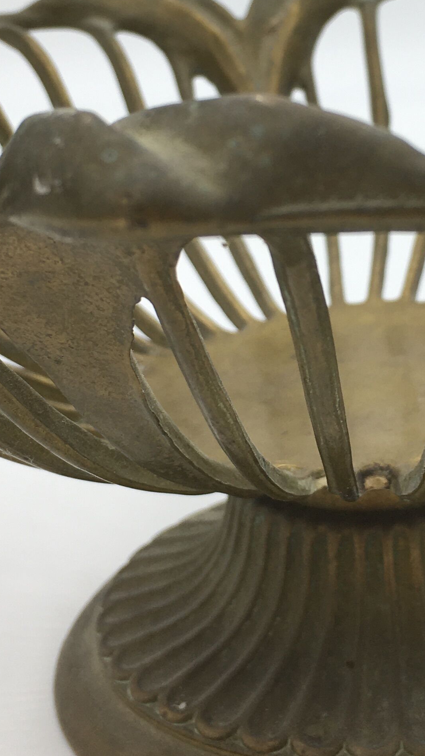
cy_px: 243
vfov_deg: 31.2
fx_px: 1342
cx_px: 315
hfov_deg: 17.9
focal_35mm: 67
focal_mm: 4.15
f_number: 2.2
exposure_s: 1/133
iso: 25
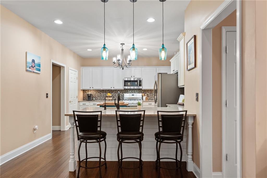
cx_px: 134
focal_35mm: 22
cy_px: 89
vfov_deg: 56.1
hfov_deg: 77.3
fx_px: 167
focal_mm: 22.5
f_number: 6.3
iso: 1250
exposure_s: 1/13
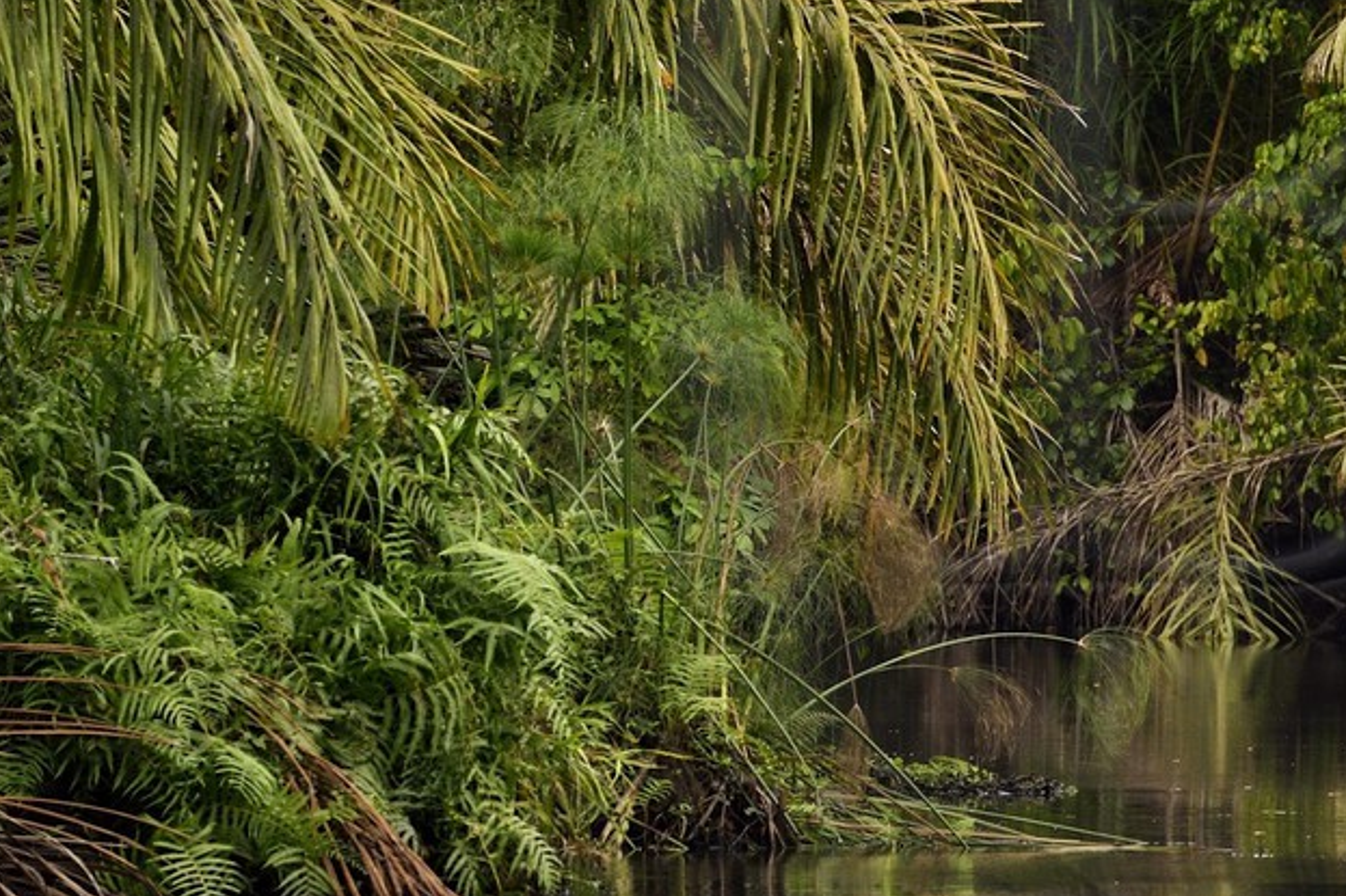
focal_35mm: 514
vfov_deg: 2.7
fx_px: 19212
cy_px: 231
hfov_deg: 4.0
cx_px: 1545
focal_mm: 200
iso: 800
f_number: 6.3
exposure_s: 1/640
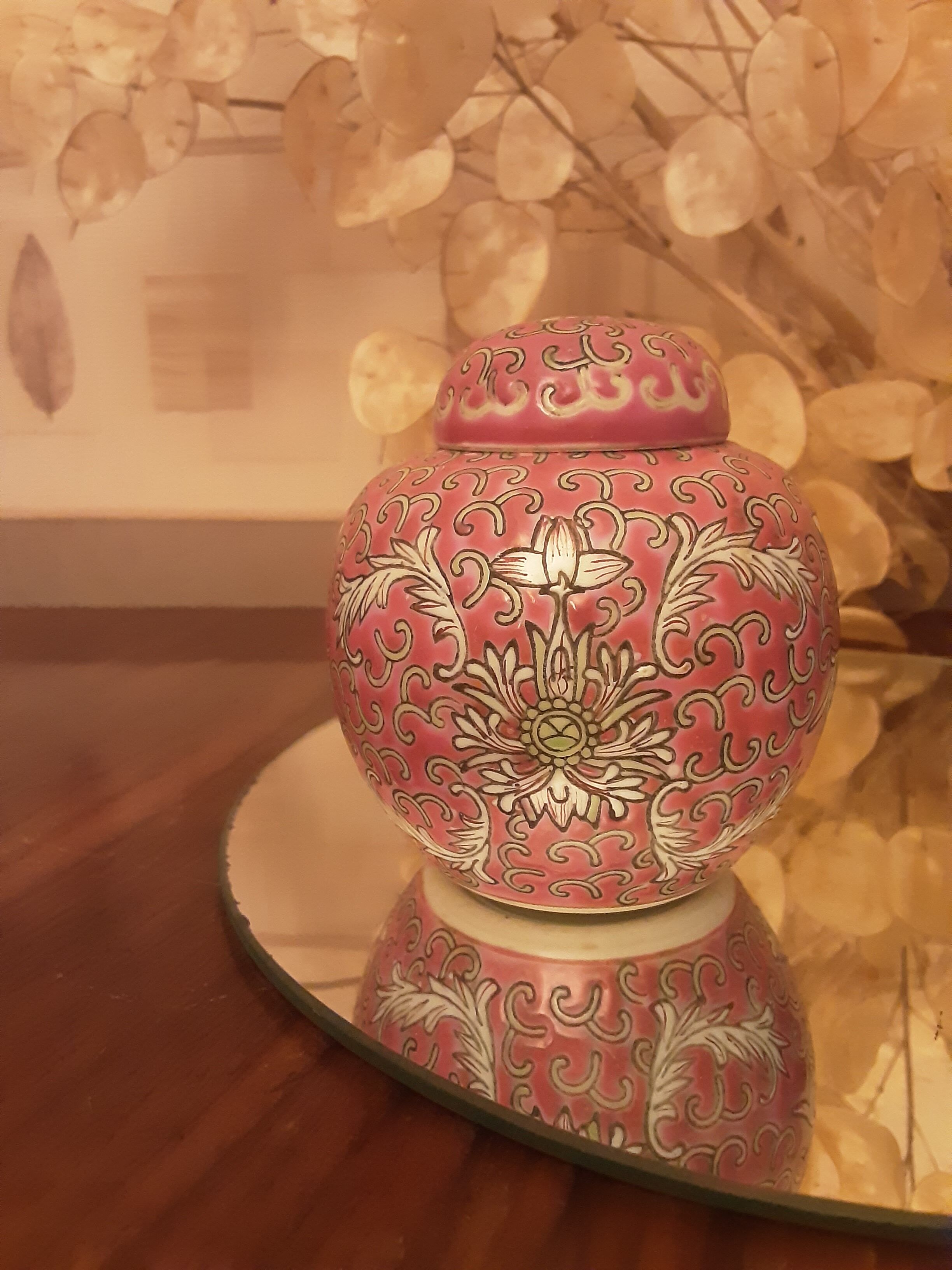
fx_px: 1027
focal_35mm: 28
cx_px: 476
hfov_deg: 49.7
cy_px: 635
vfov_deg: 63.4
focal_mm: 2.9
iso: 400
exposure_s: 1/25
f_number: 1.9
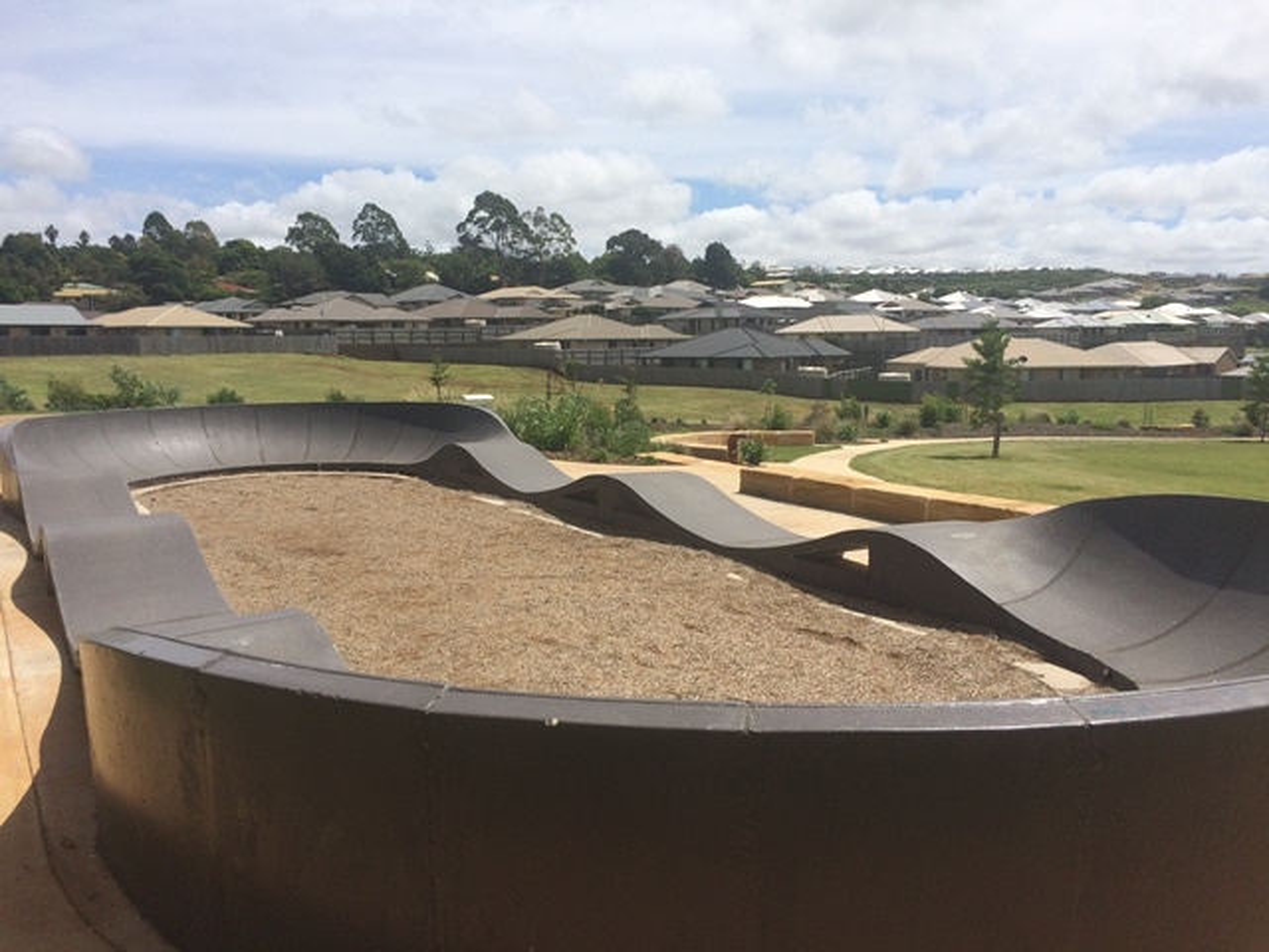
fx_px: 1063
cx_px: 634
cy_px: 476
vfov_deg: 48.2
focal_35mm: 29
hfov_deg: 61.7
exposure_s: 1/4115
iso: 32
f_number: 2.2
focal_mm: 4.15
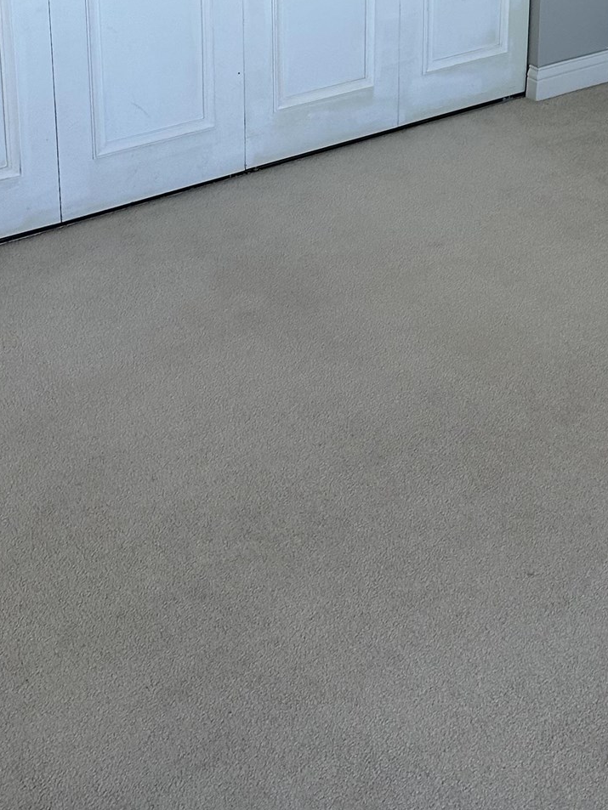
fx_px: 1358
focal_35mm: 58
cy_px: -58
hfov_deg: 24.4
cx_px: 563
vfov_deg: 30.2
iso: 160
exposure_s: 1/121
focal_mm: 6.86
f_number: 1.78
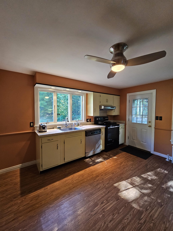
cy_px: 116
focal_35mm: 13
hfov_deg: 89.9
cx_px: 86
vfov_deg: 106.2
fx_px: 87
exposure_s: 1/40
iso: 320
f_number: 2.2
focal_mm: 2.2
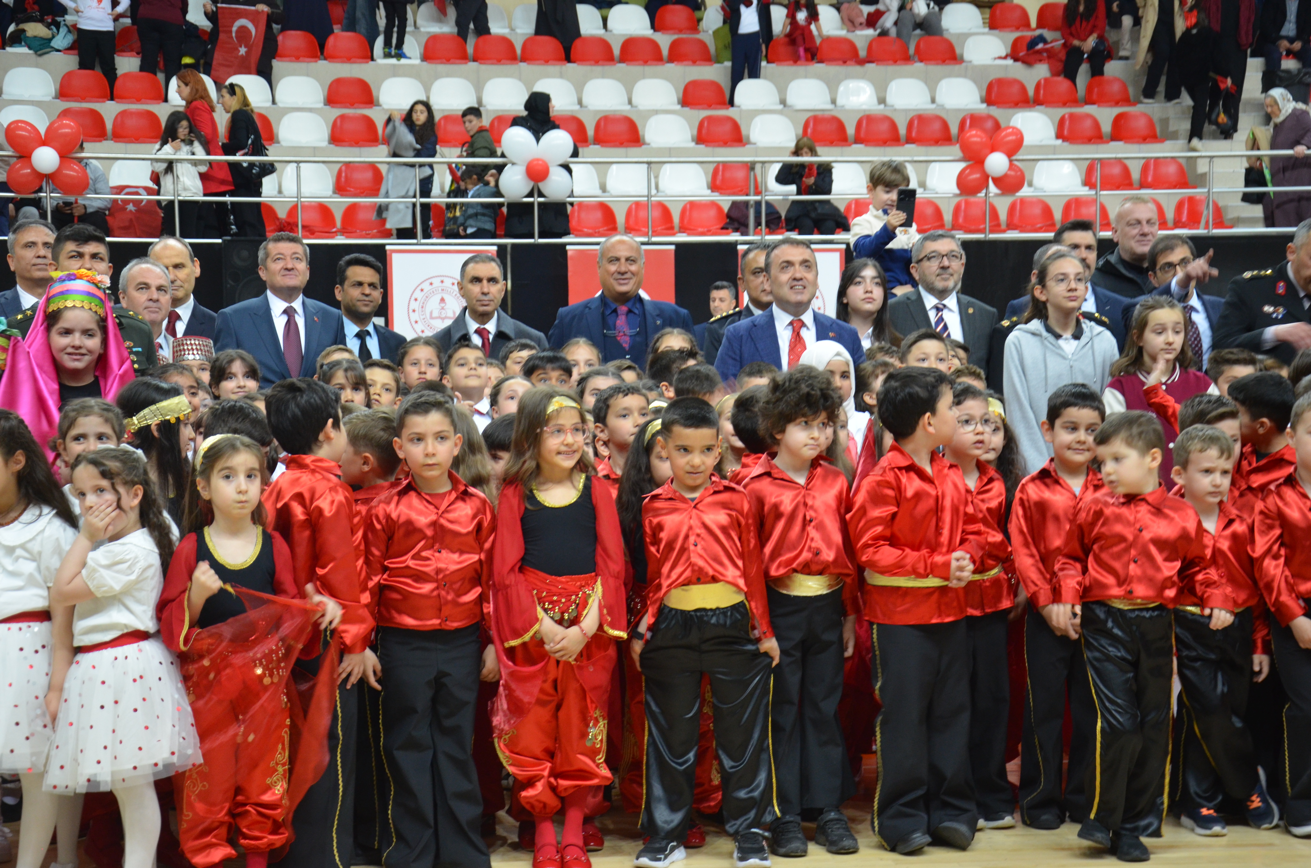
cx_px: 656
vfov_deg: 18.8
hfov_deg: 28.1
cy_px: 434
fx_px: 2617
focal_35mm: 72
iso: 800
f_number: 4.8
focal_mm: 48
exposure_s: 1/40
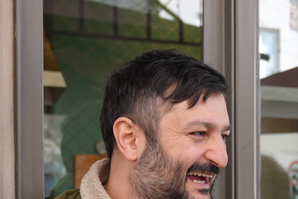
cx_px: 305
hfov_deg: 21.1
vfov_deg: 14.2
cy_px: 255
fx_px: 770
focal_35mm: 93
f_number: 4
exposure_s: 1/160
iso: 250
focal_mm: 31
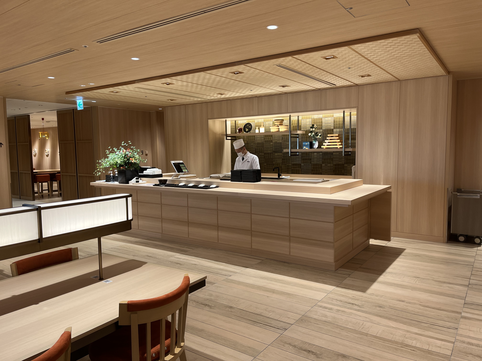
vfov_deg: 53.1
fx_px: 362
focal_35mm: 26
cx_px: 241
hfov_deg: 67.3
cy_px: 180
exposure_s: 1/100
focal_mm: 5.1
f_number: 1.6
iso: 64
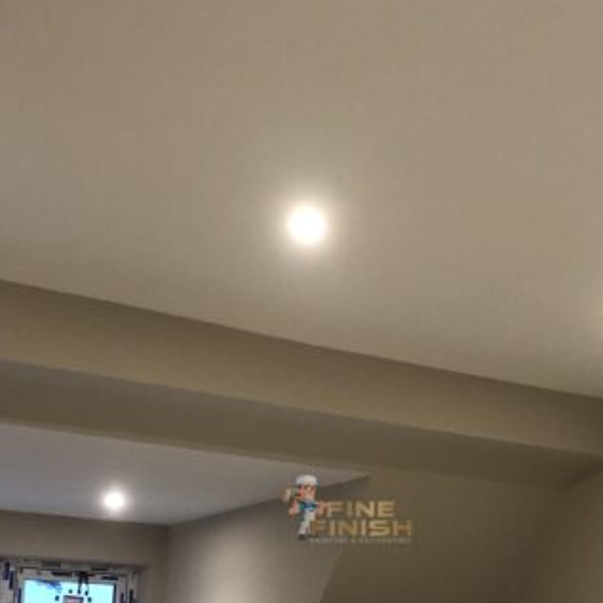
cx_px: 350
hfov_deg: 28.6
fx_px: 1182
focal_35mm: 60
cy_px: 510
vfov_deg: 27.8
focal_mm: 4
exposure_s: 1/20
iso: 40
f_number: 1.8
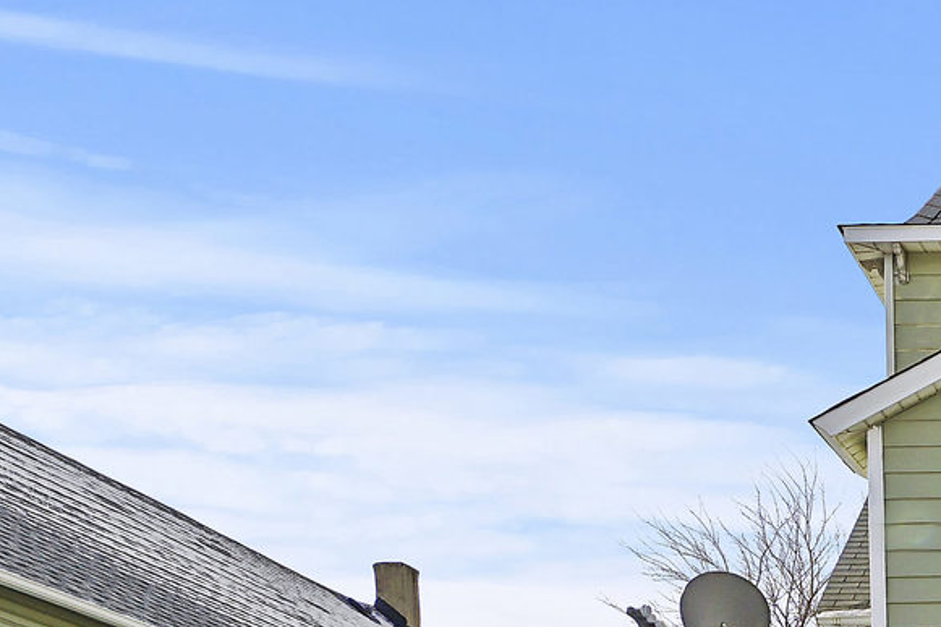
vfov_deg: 24.8
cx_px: 1283
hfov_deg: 28.9
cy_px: 549
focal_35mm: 53
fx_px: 1385
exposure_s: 1/200
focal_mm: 19
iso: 100
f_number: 11
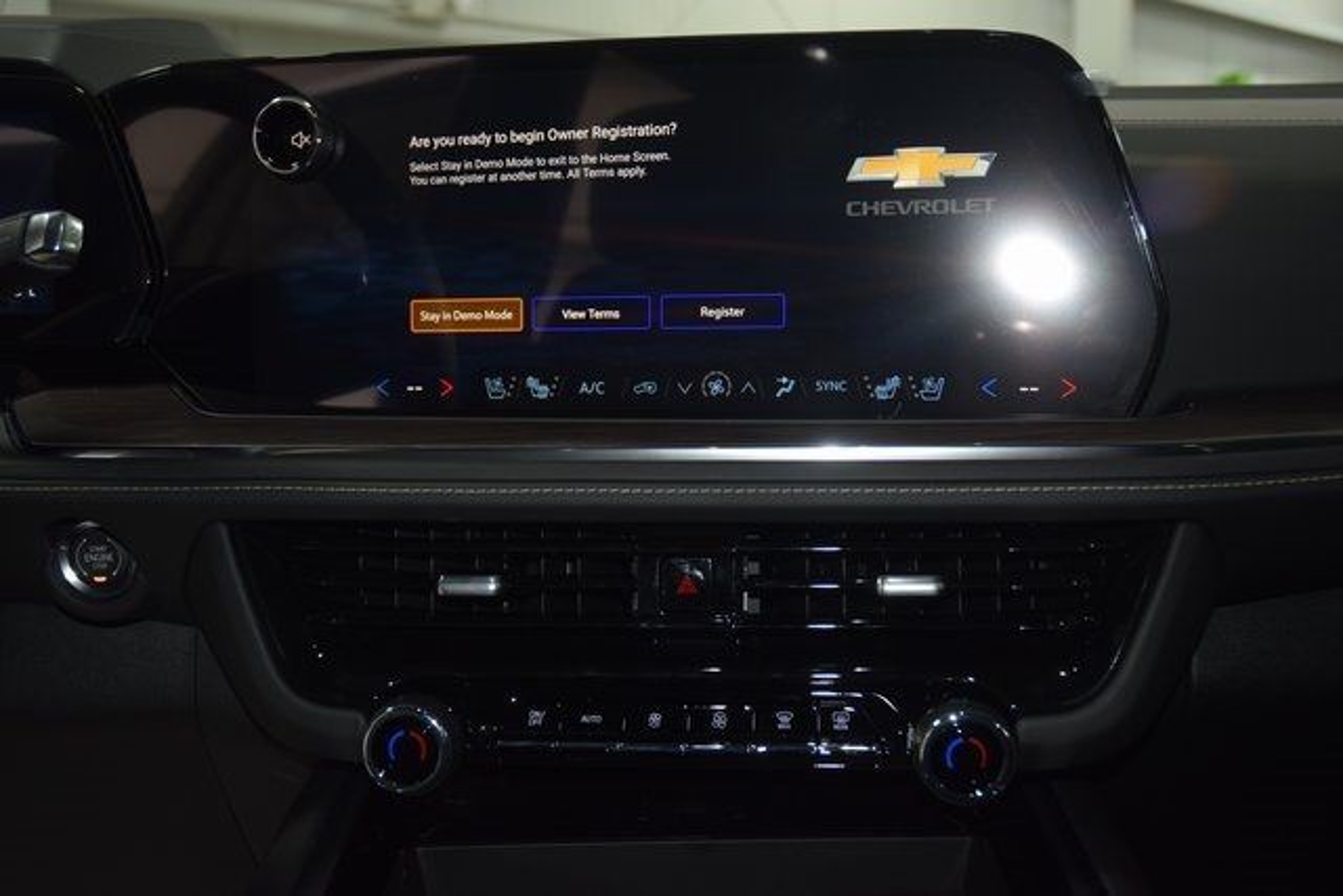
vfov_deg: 35.5
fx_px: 1399
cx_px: 672
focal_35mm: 38
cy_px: 448
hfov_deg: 51.3
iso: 560
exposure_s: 1/50
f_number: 3.8
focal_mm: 25
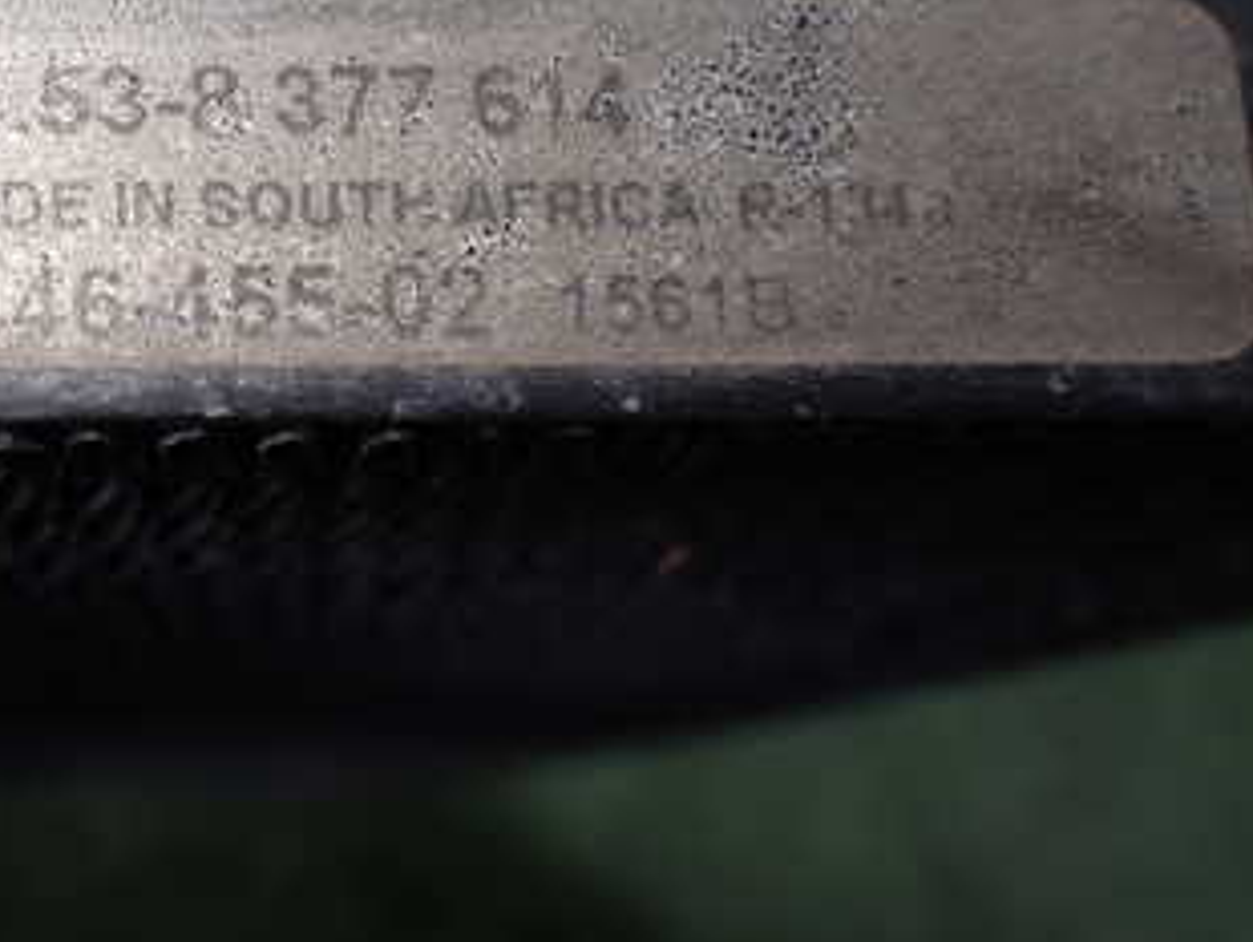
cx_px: 125
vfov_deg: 24.9
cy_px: 190
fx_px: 2101
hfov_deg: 31.6
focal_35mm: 58
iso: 125
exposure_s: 1/125
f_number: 2.3
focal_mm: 5.4
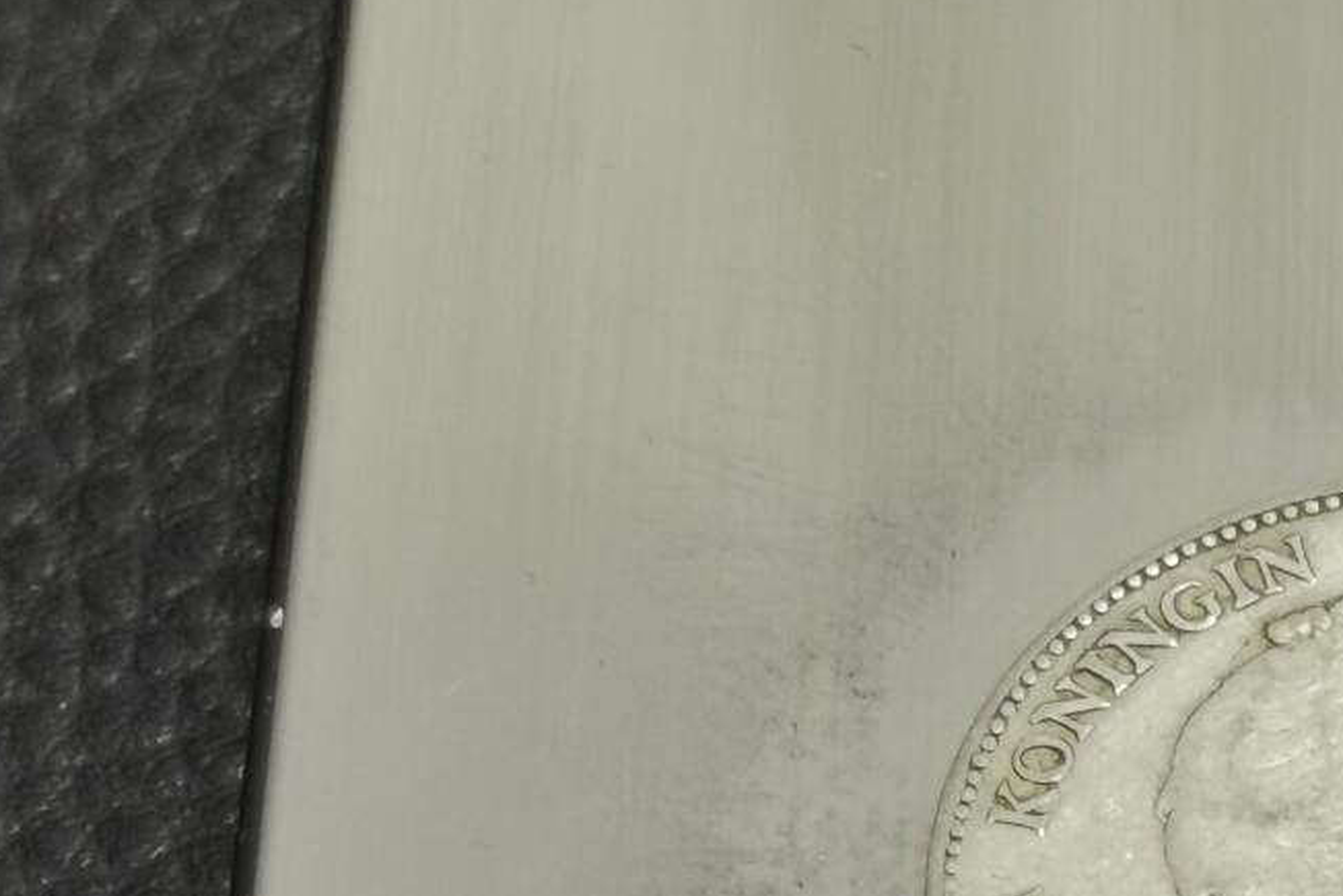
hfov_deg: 10.3
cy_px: 1100
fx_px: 7388
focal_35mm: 198
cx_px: 1331
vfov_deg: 6.9
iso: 100
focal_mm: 5.58
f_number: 1.8
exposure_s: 1/100
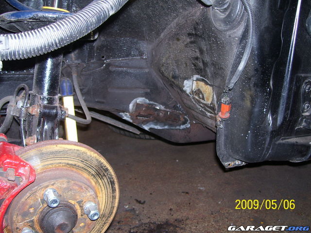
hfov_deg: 50.1
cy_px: 116
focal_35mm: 37
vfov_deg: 38.7
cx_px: 156
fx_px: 332
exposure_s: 1/60
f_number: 2.7
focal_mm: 6
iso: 80
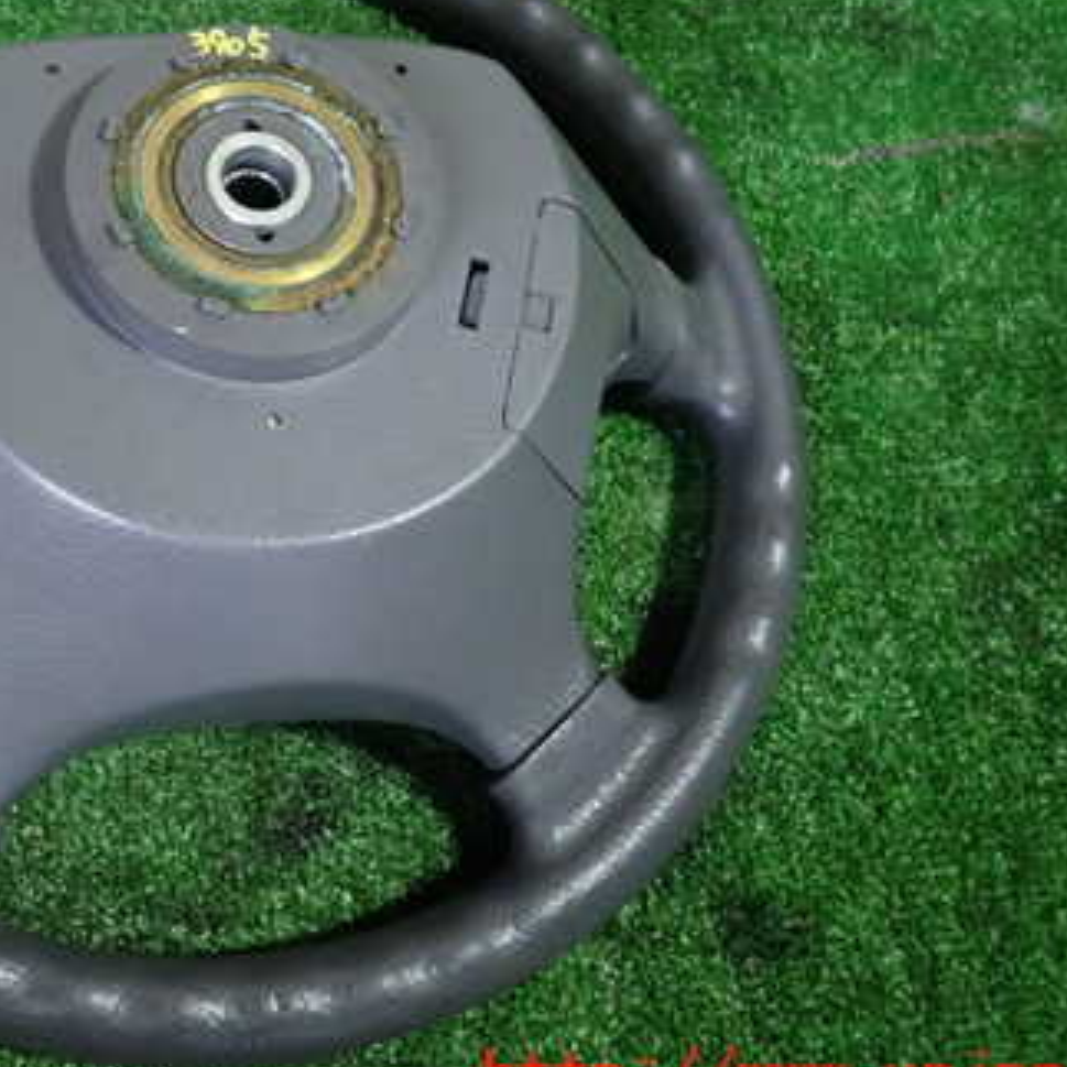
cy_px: 380
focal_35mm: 41
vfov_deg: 40.5
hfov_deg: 39.6
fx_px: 1430
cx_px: 238
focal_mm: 4.5
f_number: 2
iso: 800
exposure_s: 1/30
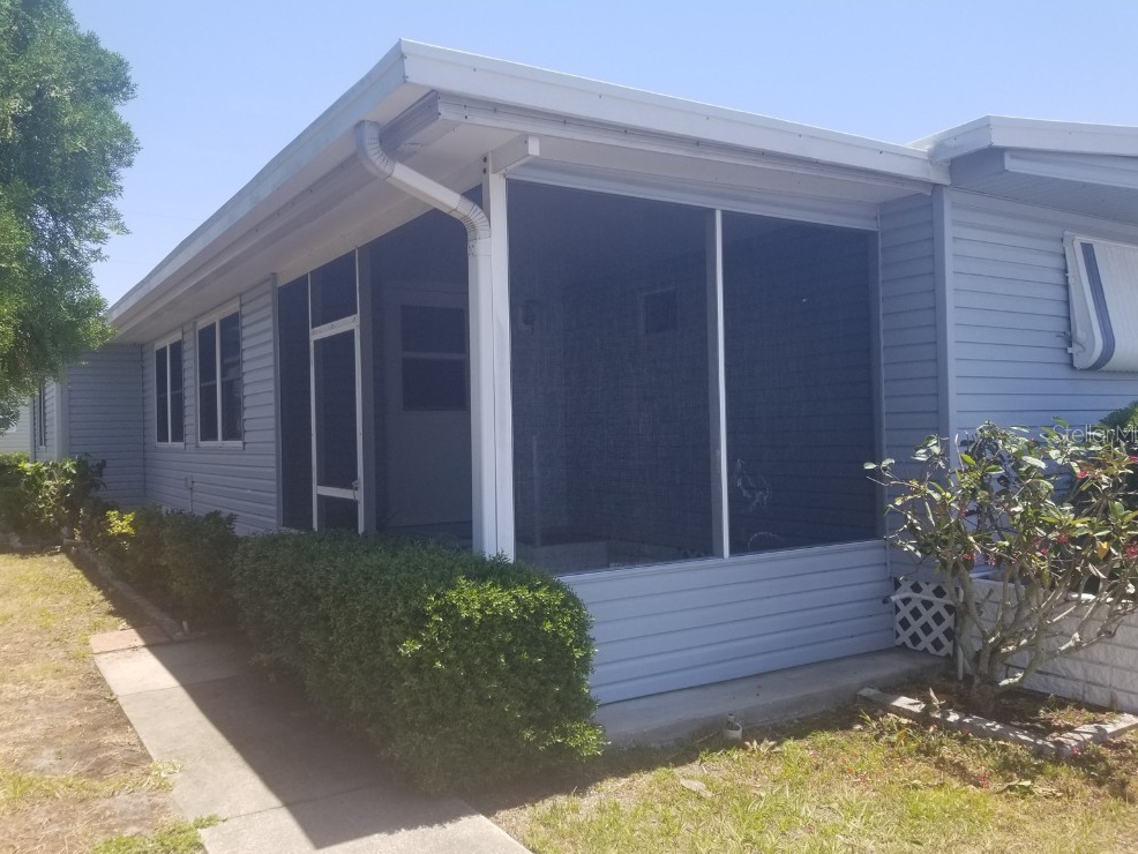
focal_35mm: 27
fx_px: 888
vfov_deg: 51.4
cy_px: 433
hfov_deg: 65.3
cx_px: 570
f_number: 1.7
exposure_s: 1/1360
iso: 50
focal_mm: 4.25
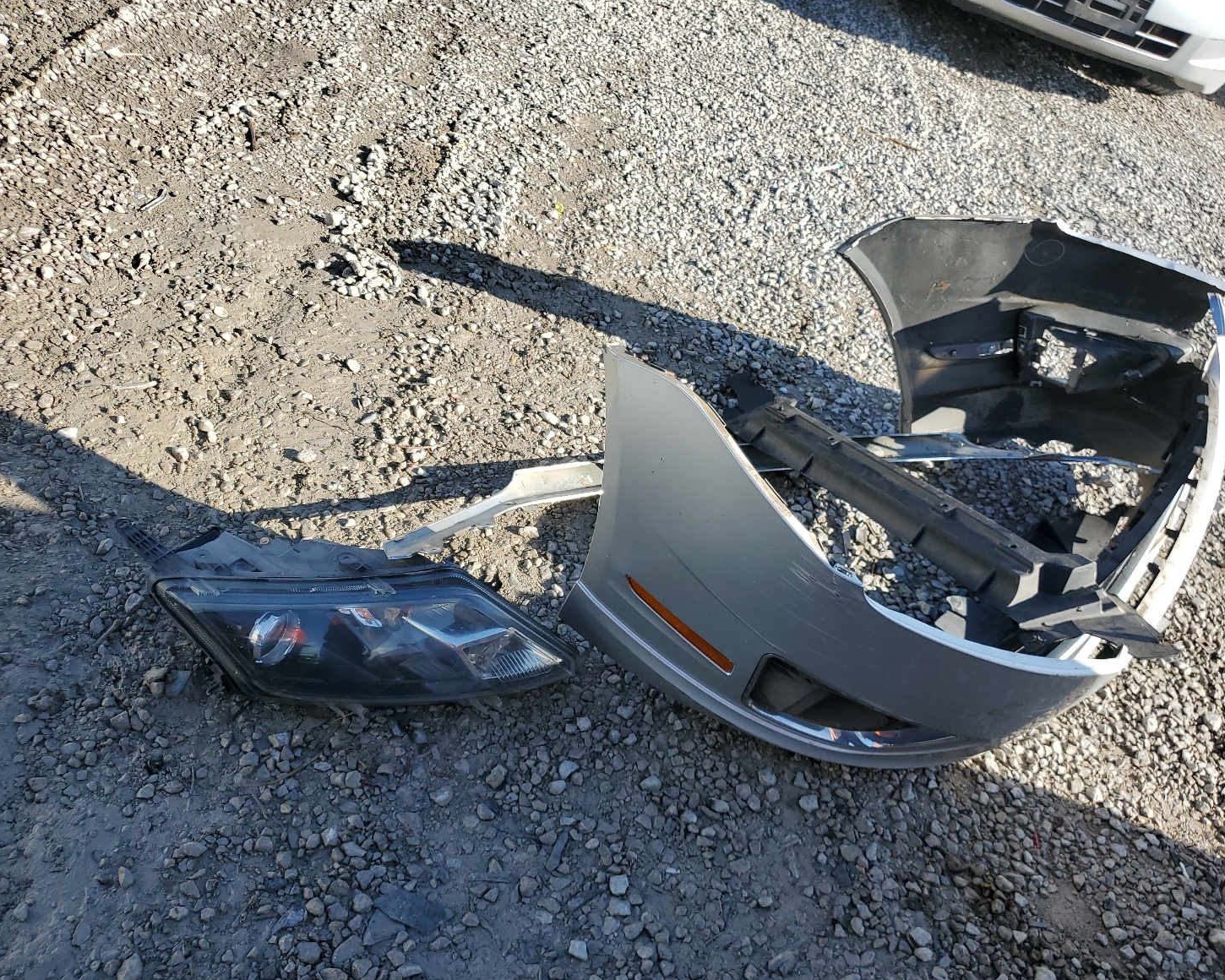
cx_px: 652
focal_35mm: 28
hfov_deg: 62.2
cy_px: 496
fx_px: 1015
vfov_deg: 51.5
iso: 50
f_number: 1.5
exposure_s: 1/1250
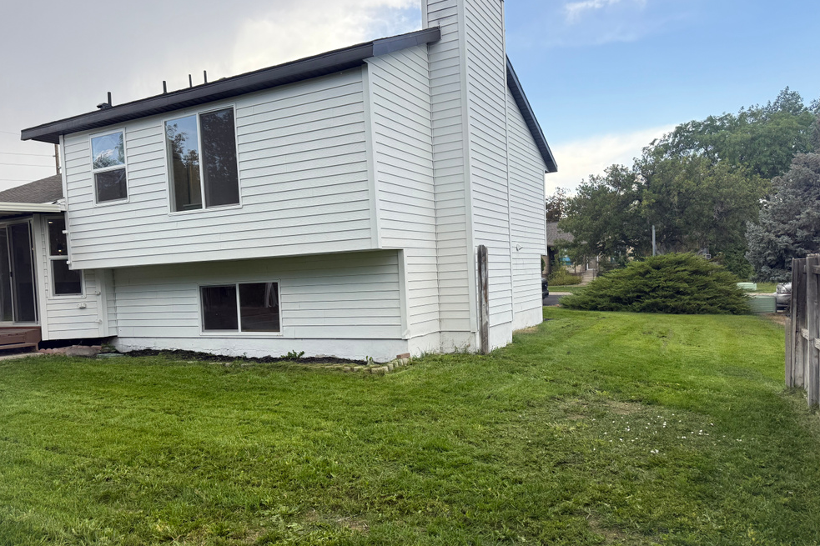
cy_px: 302
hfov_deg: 69.4
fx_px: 592
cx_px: 409
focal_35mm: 26
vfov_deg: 49.5
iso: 100
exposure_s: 1/1493
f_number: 1.78
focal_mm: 6.76
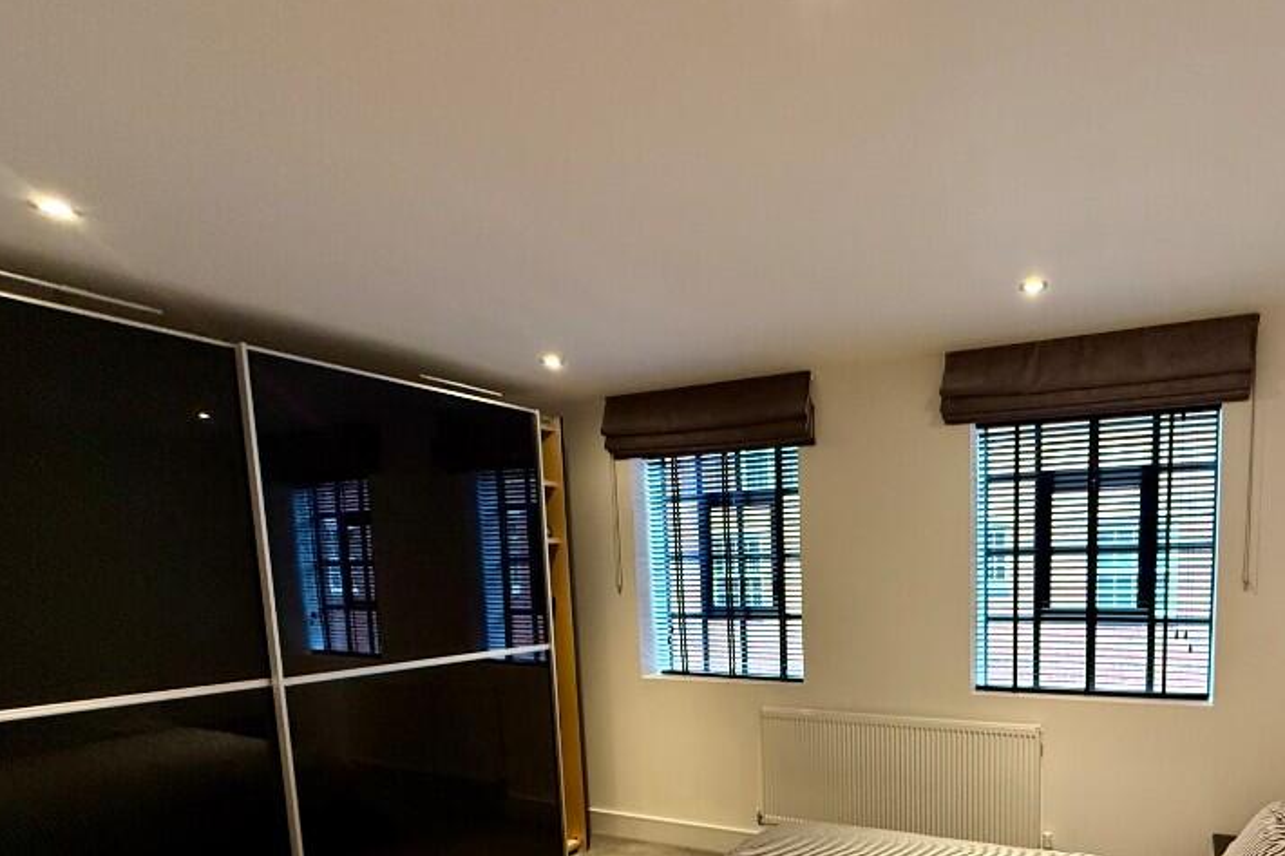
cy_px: 655
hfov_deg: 77.9
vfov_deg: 56.2
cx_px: 881
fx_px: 749
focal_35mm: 21
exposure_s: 1/50
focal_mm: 2.22
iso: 320
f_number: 2.2
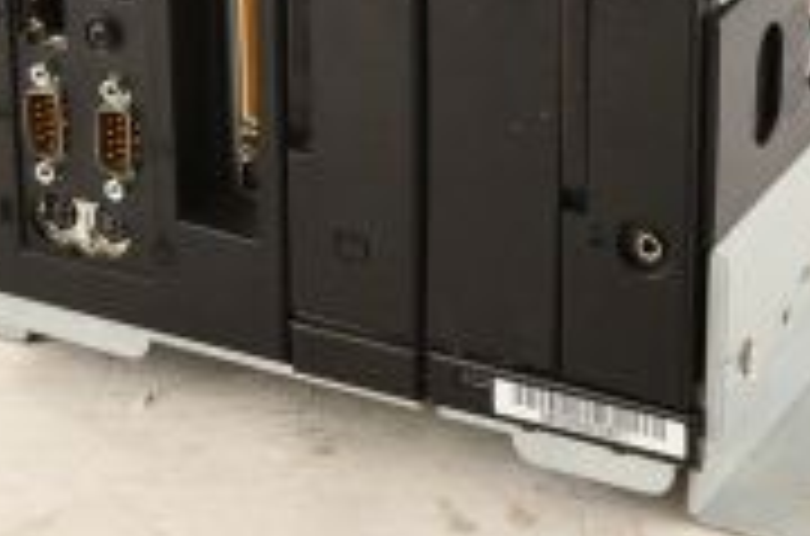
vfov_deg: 8.0
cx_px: 342
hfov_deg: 12.3
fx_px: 3748
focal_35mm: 167
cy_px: -214
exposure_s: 1/125
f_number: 11
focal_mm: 50
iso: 1600
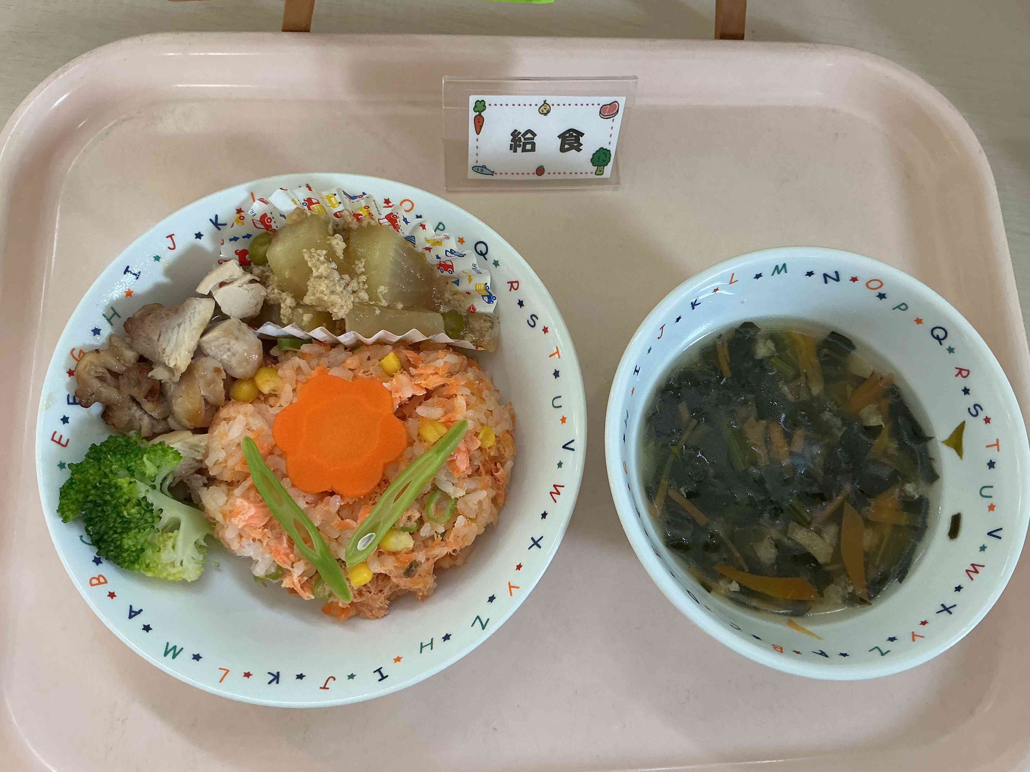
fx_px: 863
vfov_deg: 48.2
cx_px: 515
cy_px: 386
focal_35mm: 29
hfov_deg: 61.7
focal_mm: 3
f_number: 1.8
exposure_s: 1/60
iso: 100
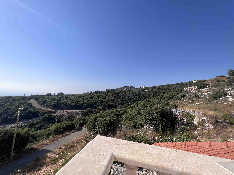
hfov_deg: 106.2
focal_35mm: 13
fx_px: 88
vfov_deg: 89.9
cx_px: 117
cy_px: 88
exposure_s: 1/2053
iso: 32
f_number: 1.8
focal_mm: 1.57
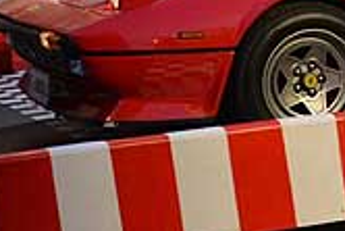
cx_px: 457
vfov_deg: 6.5
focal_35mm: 211
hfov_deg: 9.6
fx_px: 2024
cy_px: -84
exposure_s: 1/60
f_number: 4.8
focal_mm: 48
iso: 450
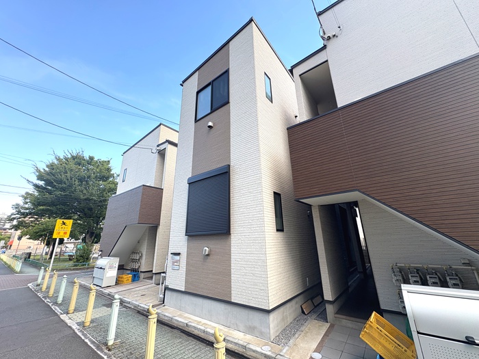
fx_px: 194
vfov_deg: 85.7
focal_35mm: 14
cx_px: 240
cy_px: 180
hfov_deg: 102.1
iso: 40
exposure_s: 1/140
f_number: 2.2
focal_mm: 2.22
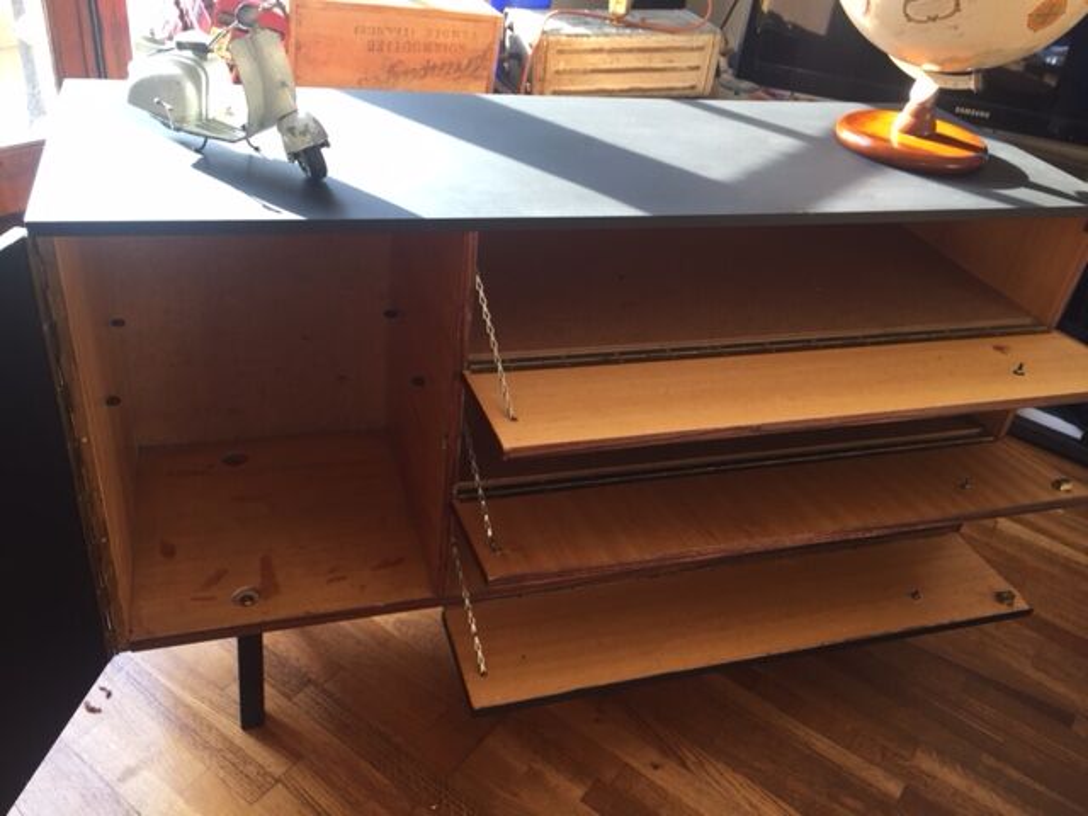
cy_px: 408
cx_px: 544
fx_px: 911
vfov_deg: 48.2
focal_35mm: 29
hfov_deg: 61.7
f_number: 2.2
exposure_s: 1/50
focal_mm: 4.15
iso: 40
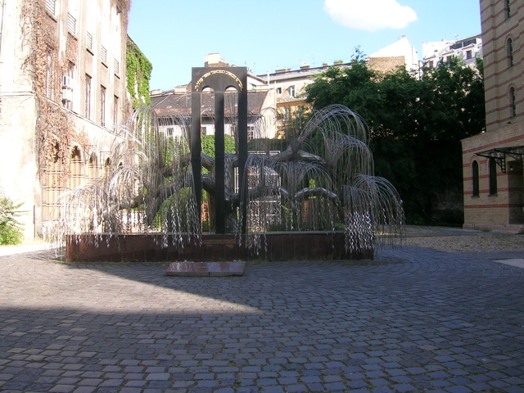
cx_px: 262
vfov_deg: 40.7
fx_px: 530
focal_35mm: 35
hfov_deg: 52.6
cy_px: 196
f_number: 4.8
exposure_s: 1/148
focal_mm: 5.4
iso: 50
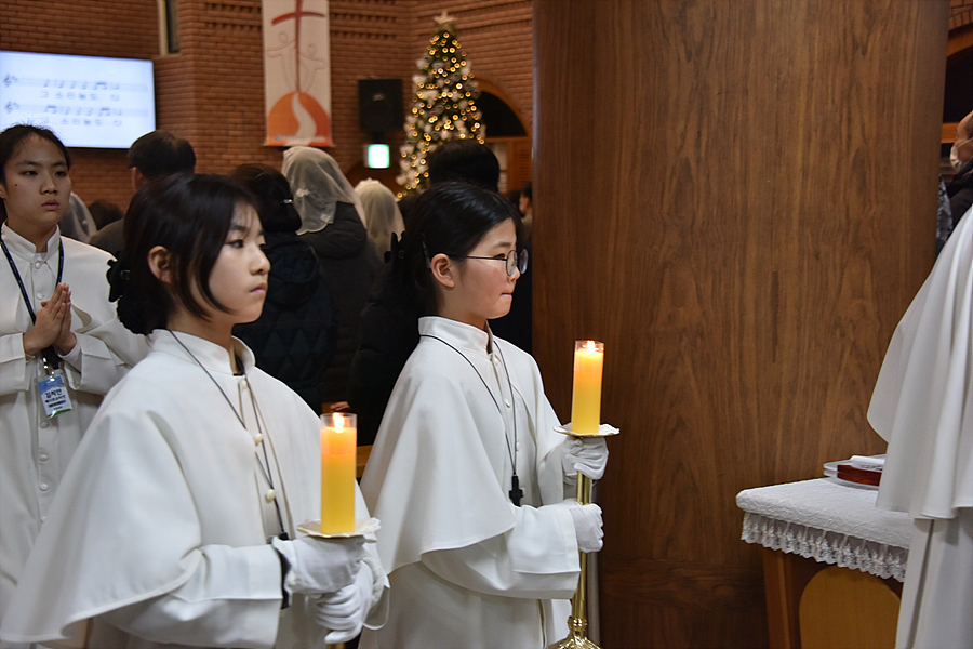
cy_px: 324
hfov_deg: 35.6
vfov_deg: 24.2
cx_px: 486
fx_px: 1513
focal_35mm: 56
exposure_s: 1/125
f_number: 5
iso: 1800
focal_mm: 56
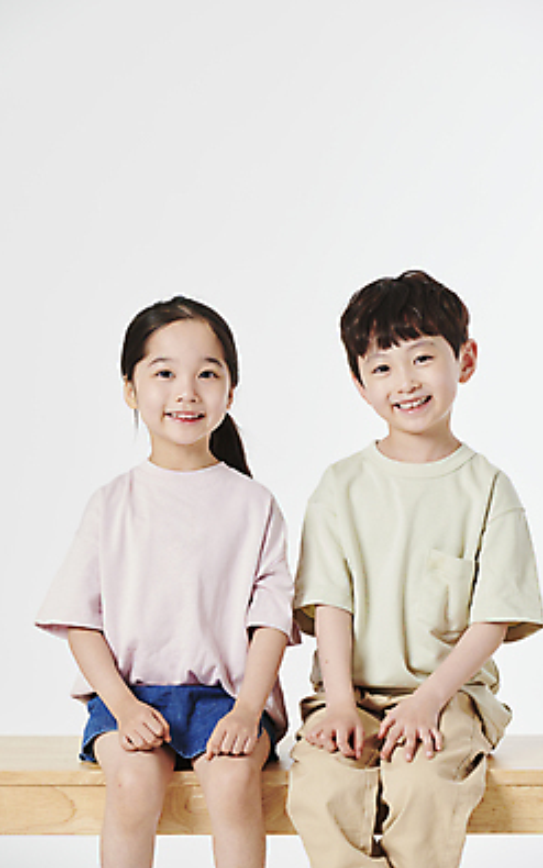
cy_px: 431
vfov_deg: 16.6
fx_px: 2982
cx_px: 289
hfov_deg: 10.4
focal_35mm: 126
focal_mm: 122
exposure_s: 1/125
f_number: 6.3
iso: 31
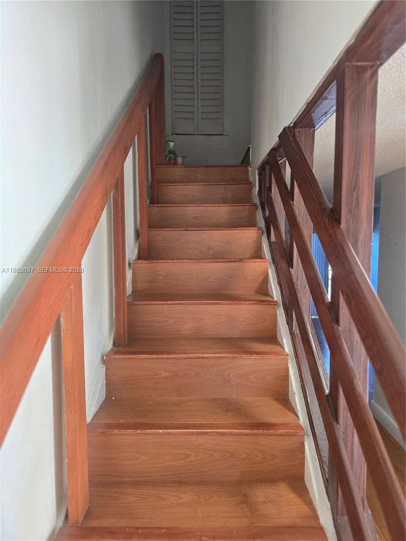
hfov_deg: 58.9
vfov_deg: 73.9
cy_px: 270
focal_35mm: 23
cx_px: 203
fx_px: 360
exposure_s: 1/120
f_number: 1.7
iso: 160
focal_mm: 6.3
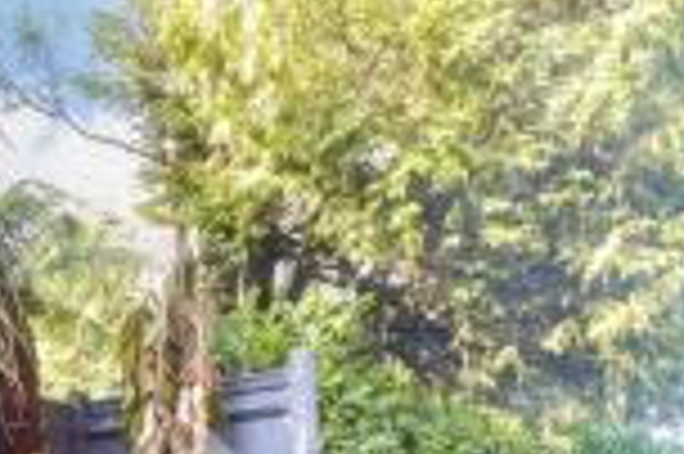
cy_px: 703
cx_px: 225
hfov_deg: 41.4
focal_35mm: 47
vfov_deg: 22.6
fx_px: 892
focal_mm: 10
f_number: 8
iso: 160
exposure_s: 1/10
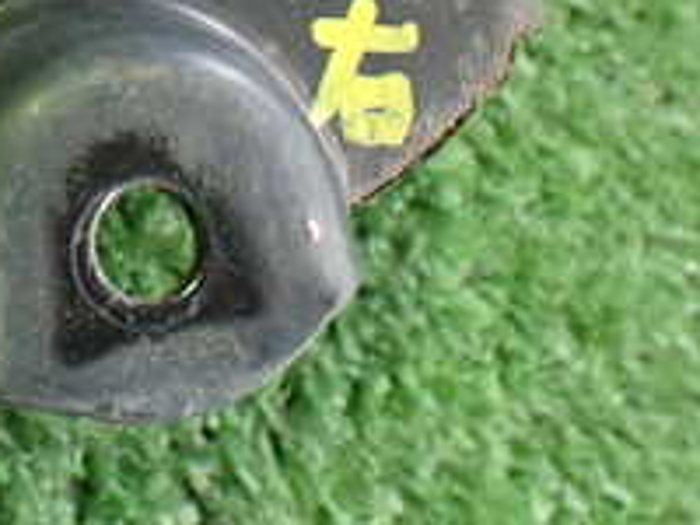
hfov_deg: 20.5
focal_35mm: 90
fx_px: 1820
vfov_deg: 15.7
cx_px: -116
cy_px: -140
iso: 800
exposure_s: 1/60
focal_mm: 5.4
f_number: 2.3
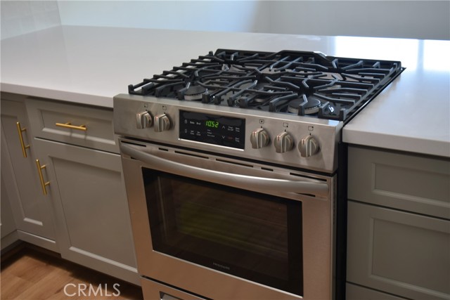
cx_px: 225
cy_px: 150
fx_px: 544
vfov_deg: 30.9
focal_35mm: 44
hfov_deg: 45.0
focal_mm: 29
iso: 100
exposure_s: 1/6
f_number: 5.6
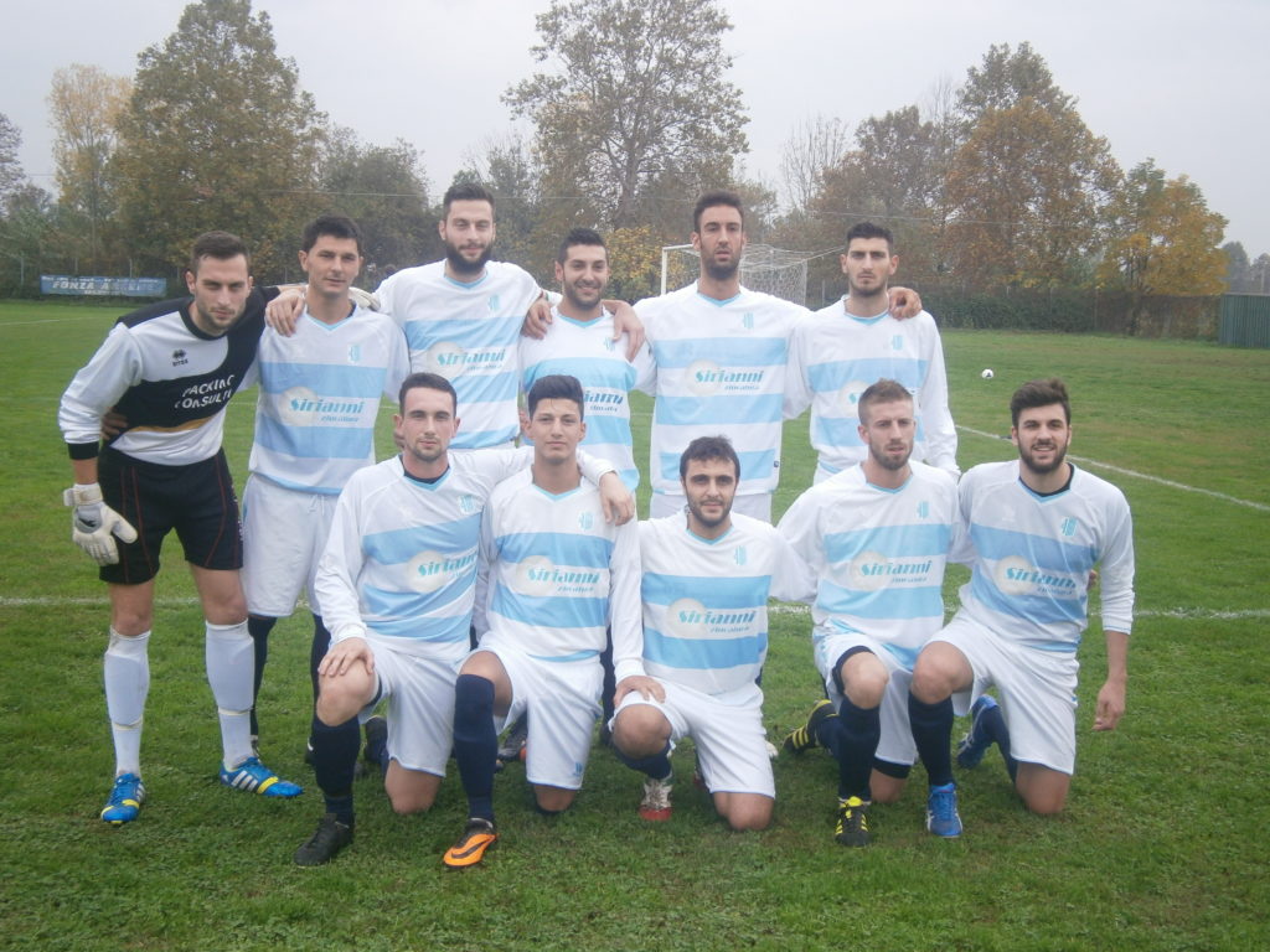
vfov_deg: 30.9
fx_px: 1724
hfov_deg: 40.4
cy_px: 476
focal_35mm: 47
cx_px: 635
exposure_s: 1/80
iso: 80
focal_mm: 8.3
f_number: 3.4
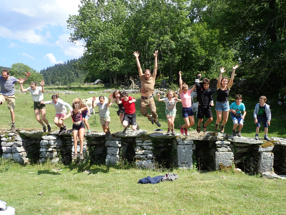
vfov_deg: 49.7
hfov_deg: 63.4
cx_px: 143
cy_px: 108
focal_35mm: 28
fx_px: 231
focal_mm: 5.14
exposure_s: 1/640
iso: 100
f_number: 3.2
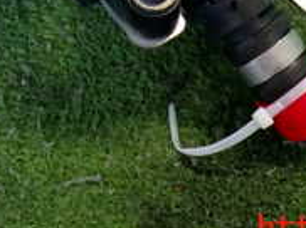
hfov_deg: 19.8
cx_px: 133
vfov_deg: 13.9
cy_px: -126
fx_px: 874
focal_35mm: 99
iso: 200
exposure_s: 1/30
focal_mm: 5.4
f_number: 2.3
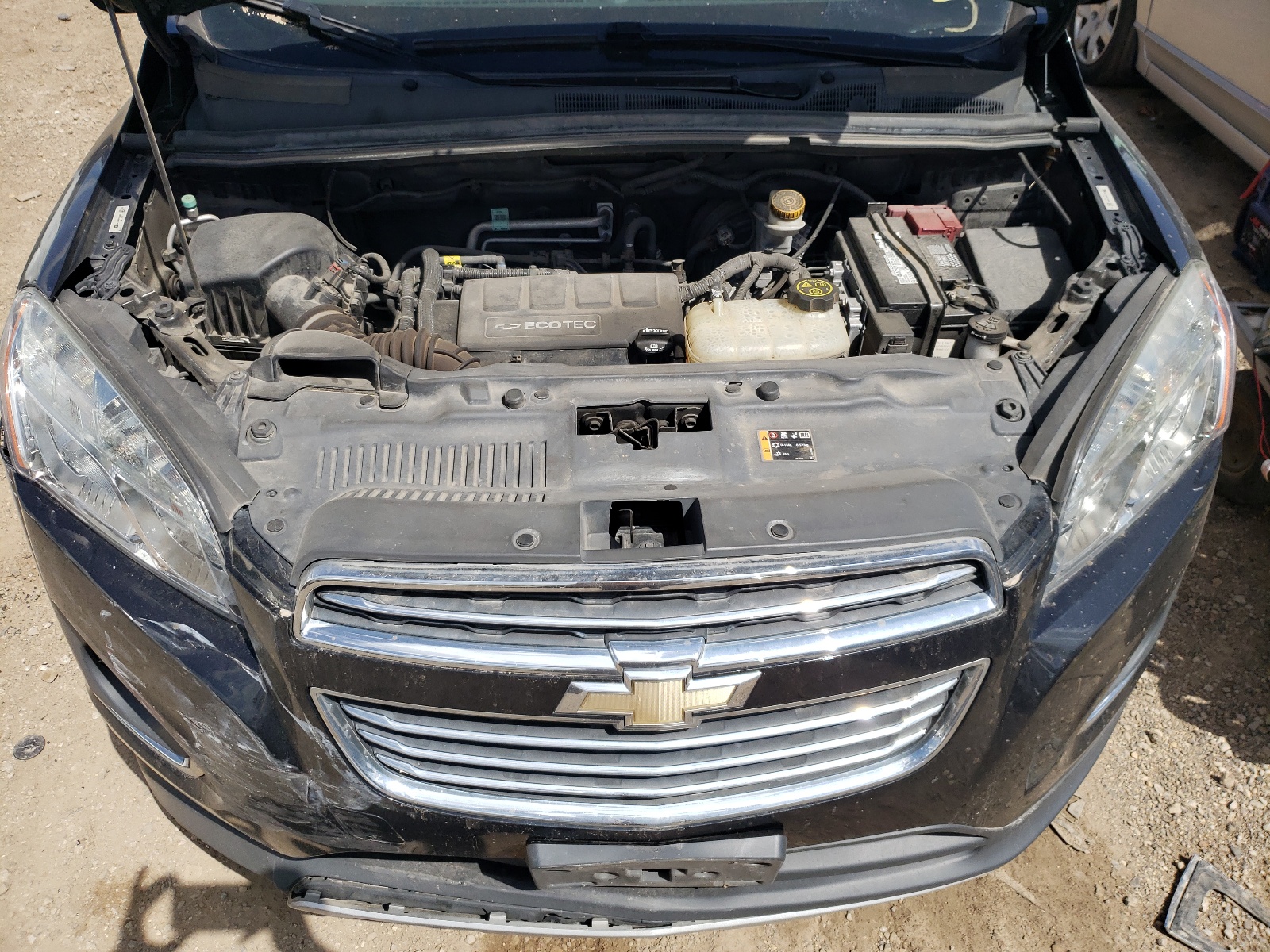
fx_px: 954
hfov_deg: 67.3
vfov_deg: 53.1
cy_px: 476
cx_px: 635
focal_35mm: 26
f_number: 1.5
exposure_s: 1/3333
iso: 50
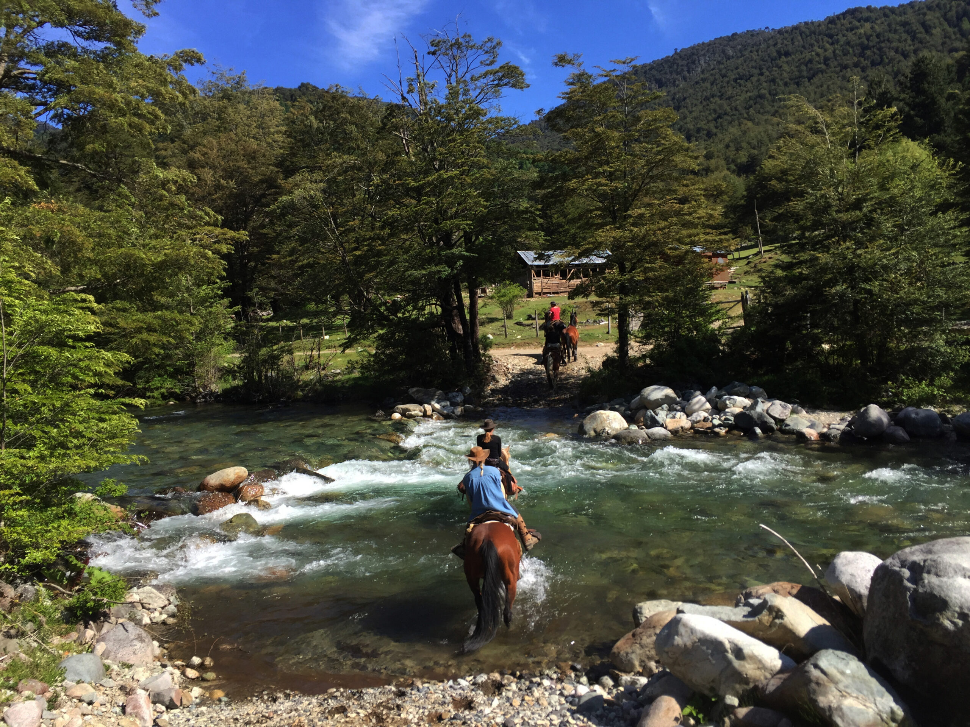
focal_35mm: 29
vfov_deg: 48.2
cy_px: 364
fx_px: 813
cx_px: 485
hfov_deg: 61.7
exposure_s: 1/1130
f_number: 2.2
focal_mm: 4.15
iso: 32
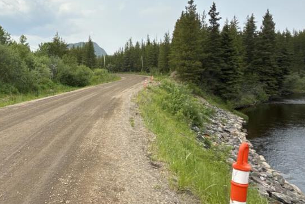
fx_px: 237
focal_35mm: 28
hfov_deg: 58.1
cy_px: 95
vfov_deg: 46.4
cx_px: 43
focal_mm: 2.22
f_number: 2.2
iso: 50
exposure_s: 1/1259
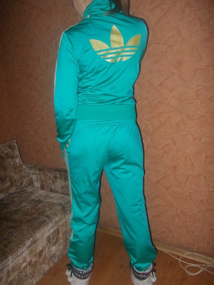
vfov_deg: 63.4
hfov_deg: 49.8
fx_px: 231
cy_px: 142
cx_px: 107
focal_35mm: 28
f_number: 2.7
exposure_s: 1/25
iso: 200
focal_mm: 4
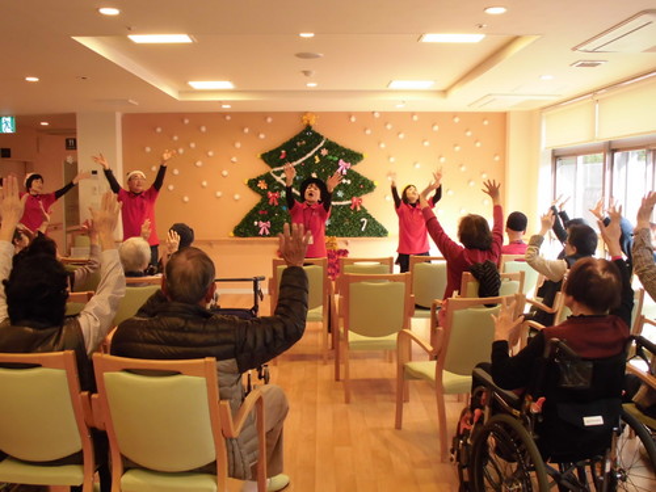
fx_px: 644
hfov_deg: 54.0
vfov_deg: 41.8
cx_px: 328
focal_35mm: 34
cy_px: 246
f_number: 4
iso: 200
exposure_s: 1/60
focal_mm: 6.1
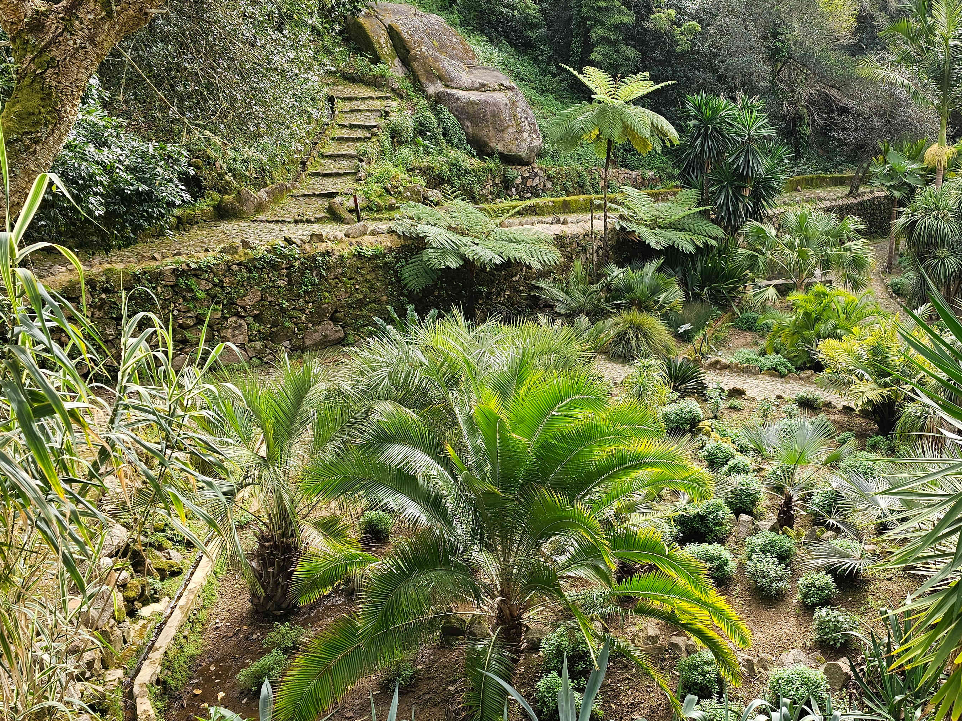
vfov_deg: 41.7
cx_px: 632
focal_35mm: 34
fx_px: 945
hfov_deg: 53.0
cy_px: 402
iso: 25
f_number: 1.7
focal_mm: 6.3
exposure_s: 1/180
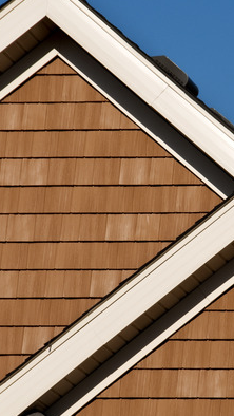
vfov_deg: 5.2
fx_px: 4616
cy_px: 204
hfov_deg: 2.9
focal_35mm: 419
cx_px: 252
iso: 100
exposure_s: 1/250
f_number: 11
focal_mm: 135
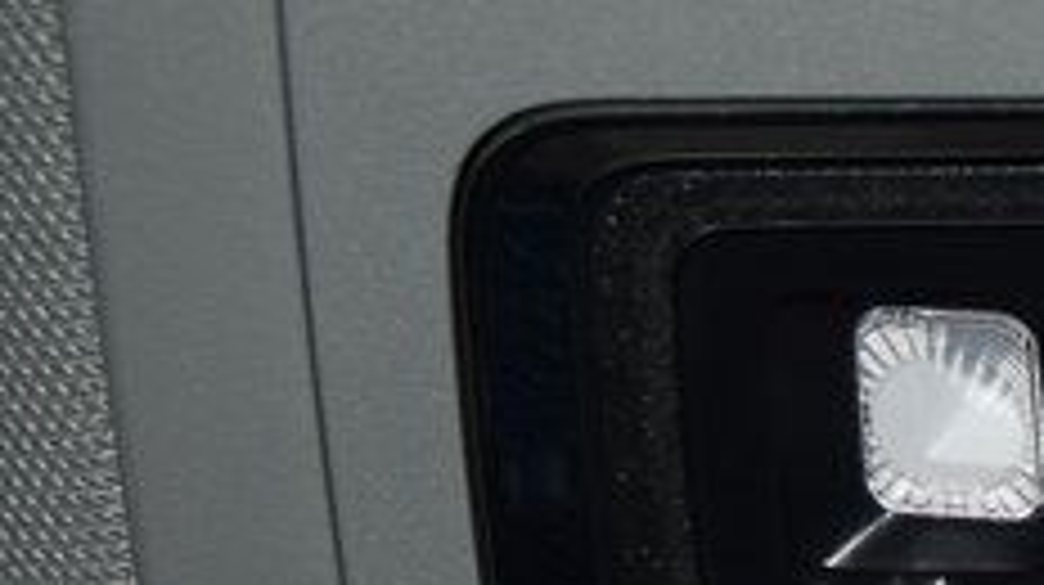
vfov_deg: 6.5
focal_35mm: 187
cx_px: 1908
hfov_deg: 10.8
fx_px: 5181
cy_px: 385
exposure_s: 1/50
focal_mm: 27
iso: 400
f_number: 3.8
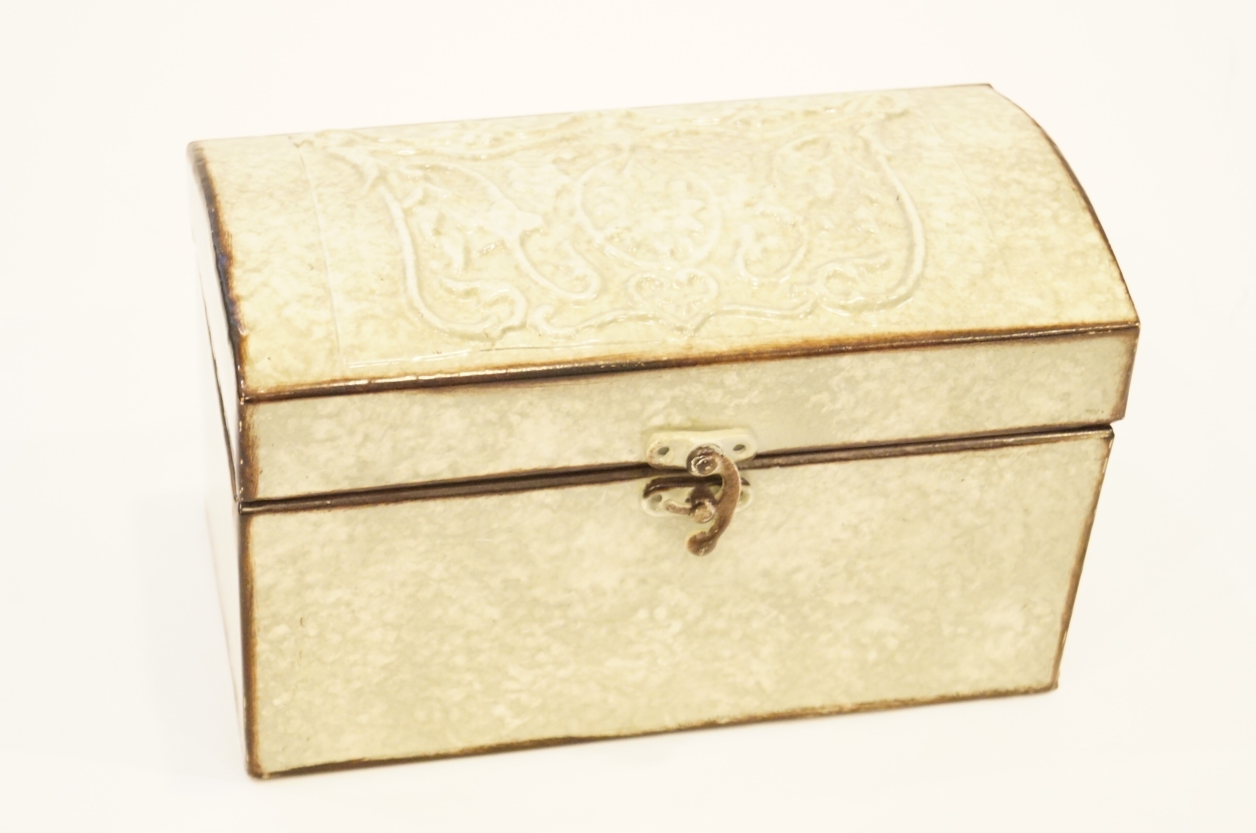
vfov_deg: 18.1
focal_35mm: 75
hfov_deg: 27.0
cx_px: 628
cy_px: 416
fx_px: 2613
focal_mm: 50
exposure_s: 1/30
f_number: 5.6
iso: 3200
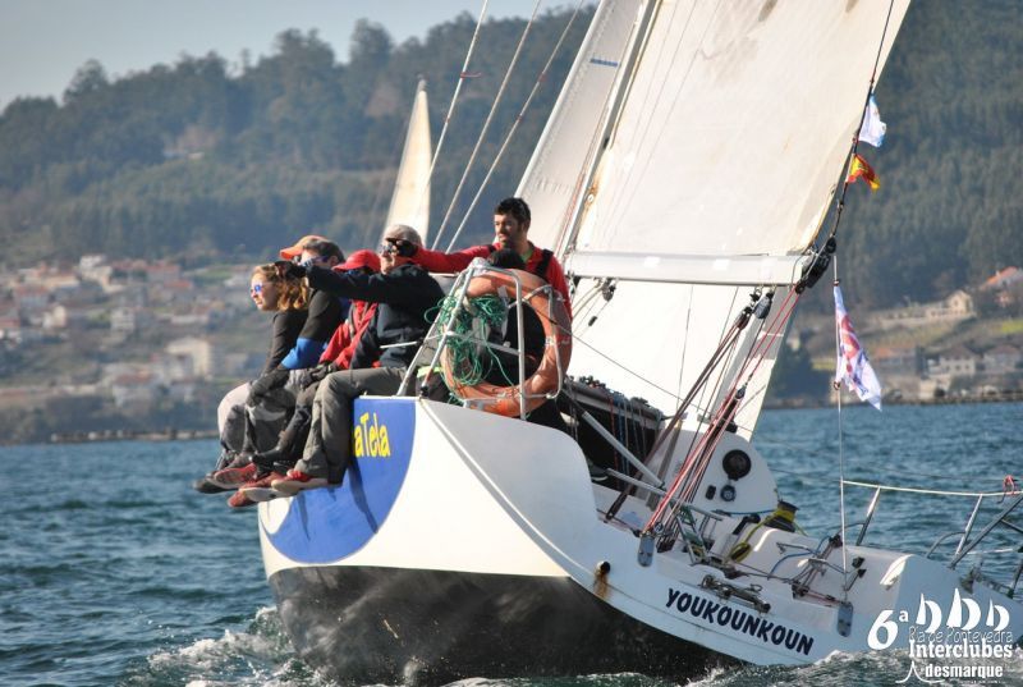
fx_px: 6834
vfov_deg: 5.8
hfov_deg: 8.6
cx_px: 512
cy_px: 344
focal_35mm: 240
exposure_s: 1/1600
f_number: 5.3
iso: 400
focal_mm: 160
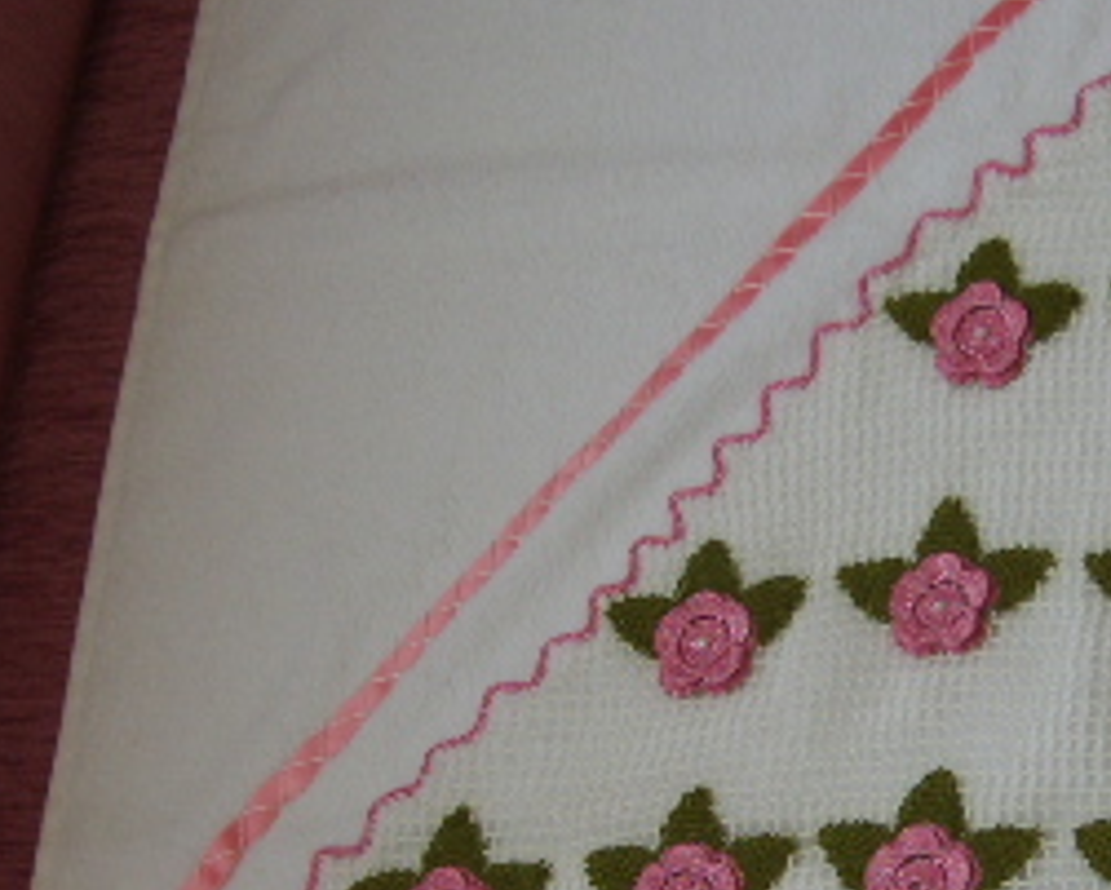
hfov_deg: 21.7
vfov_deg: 17.5
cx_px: 903
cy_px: 753
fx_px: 2862
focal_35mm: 87
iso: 50
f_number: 2.8
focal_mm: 5.8
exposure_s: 1/125
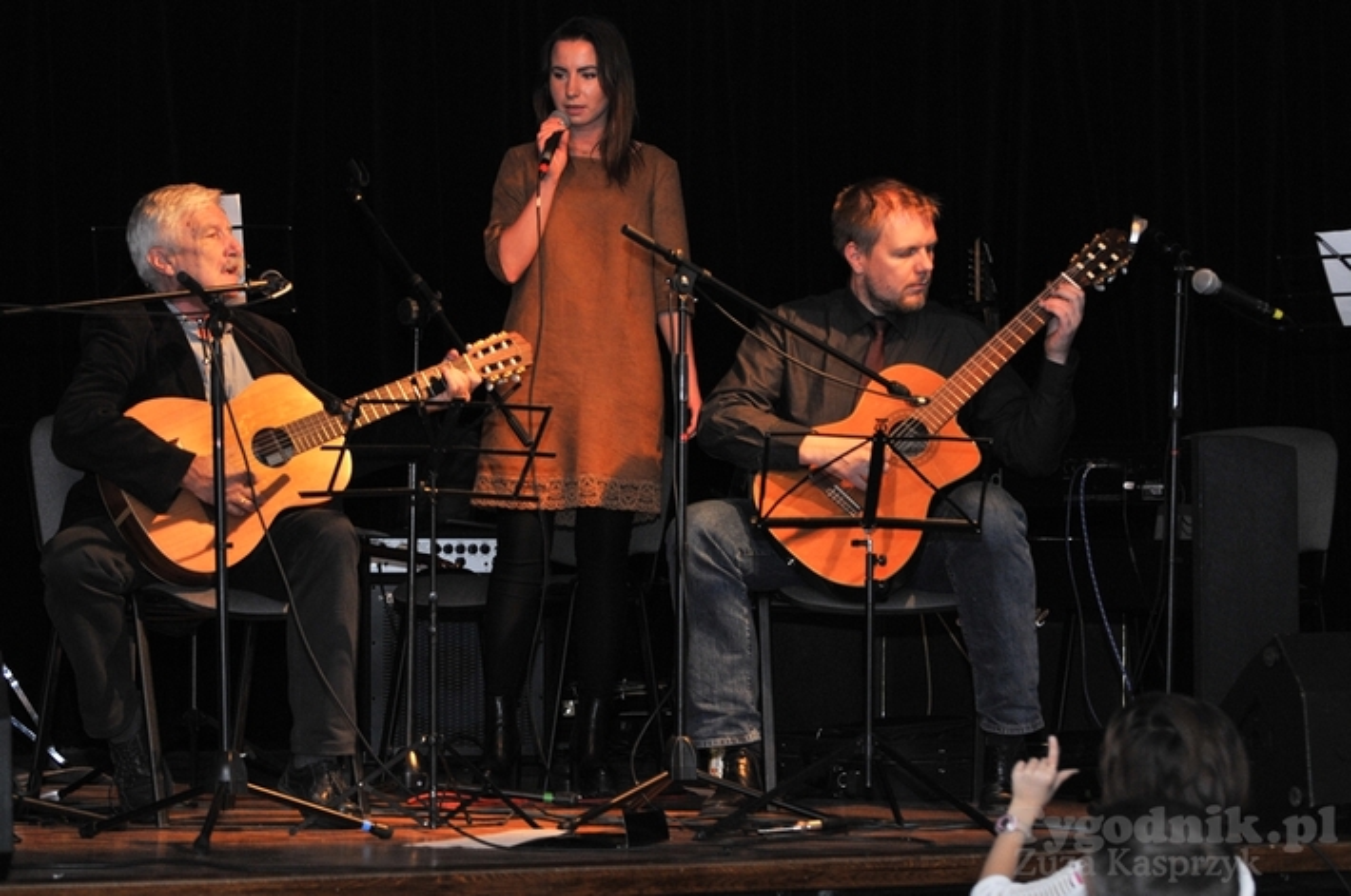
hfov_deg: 15.2
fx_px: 5058
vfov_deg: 10.1
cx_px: 676
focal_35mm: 135
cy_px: 448
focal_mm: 90
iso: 640
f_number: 4.5
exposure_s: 1/30
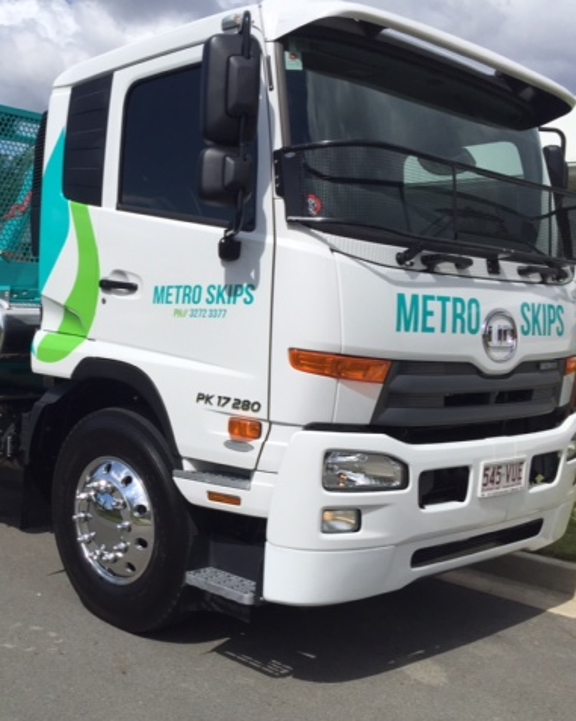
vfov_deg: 48.0
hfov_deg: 37.7
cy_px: 361
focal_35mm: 38
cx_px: 115
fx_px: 811
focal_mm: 4.15
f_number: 2.2
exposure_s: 1/4950
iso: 32
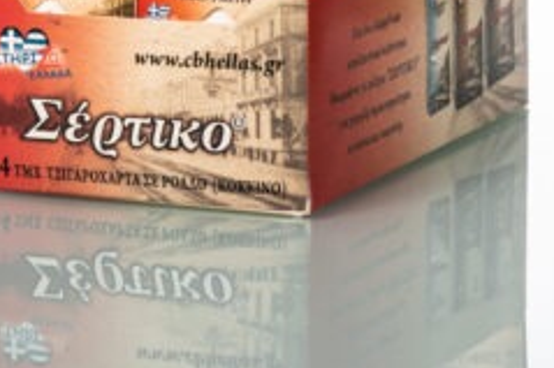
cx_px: 261
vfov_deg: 4.3
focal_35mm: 318
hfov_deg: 6.5
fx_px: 4890
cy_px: -64
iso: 500
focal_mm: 105
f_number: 25
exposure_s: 1/160
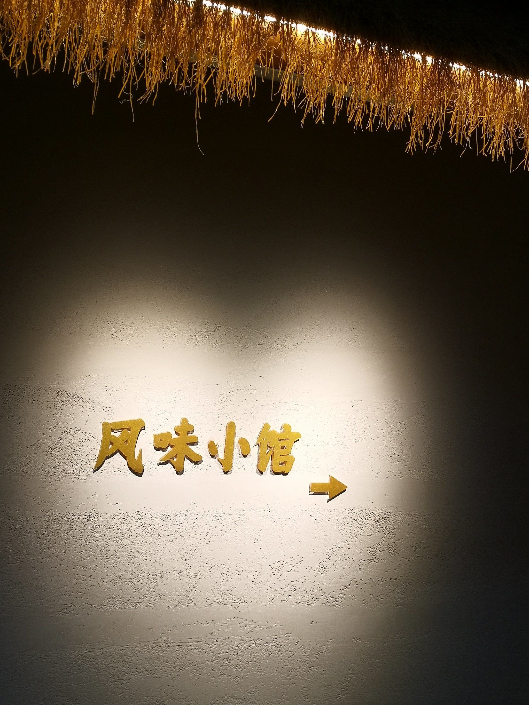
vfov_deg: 45.8
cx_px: 264
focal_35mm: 41
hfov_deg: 35.1
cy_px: 352
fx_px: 835
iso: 64
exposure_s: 1/50
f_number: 1.6
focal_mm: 3.95
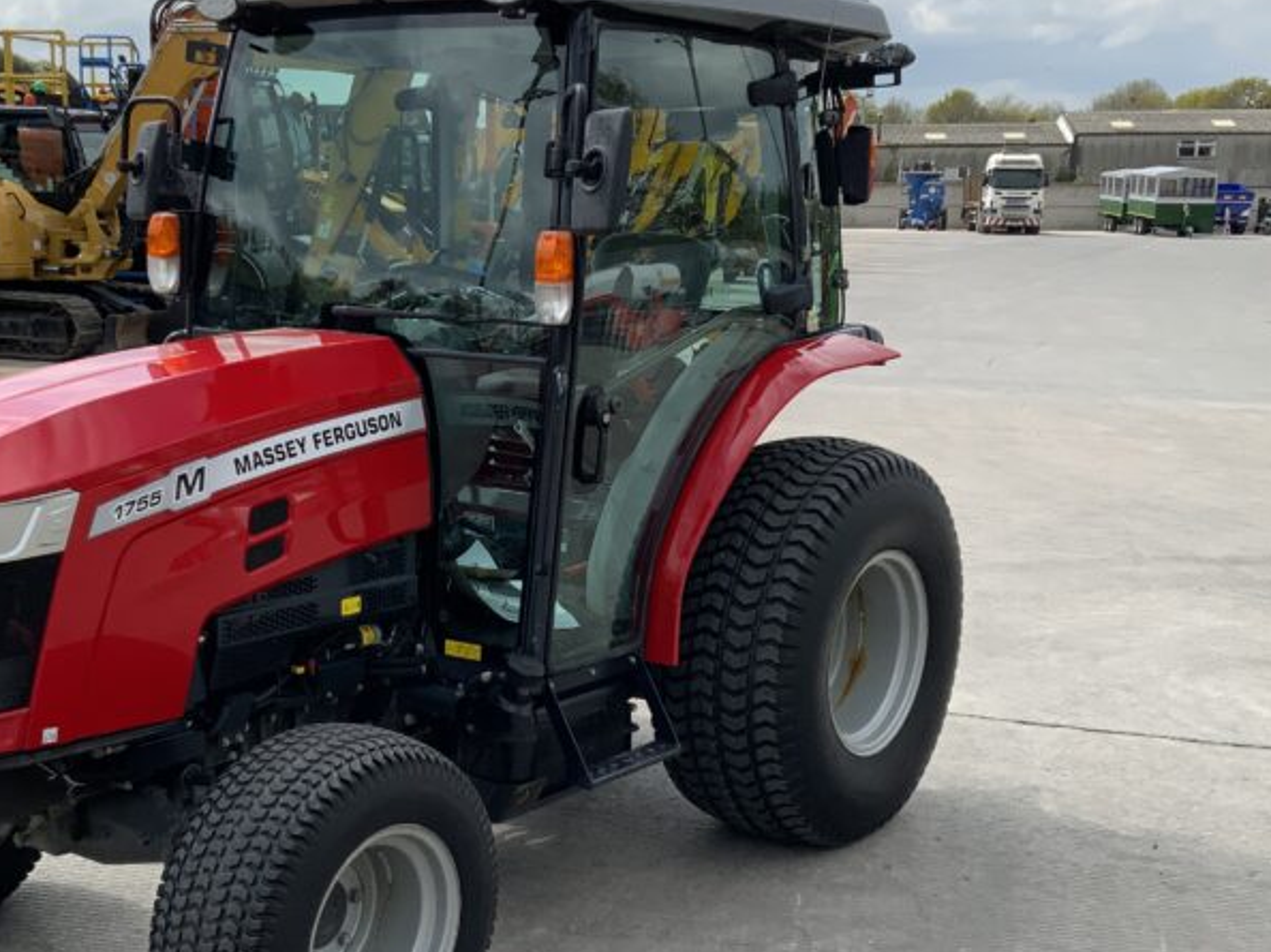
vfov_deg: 29.1
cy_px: 524
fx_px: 1835
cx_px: 526
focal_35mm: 50
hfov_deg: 38.1
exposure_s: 1/1675
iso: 16
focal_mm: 3
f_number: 1.8
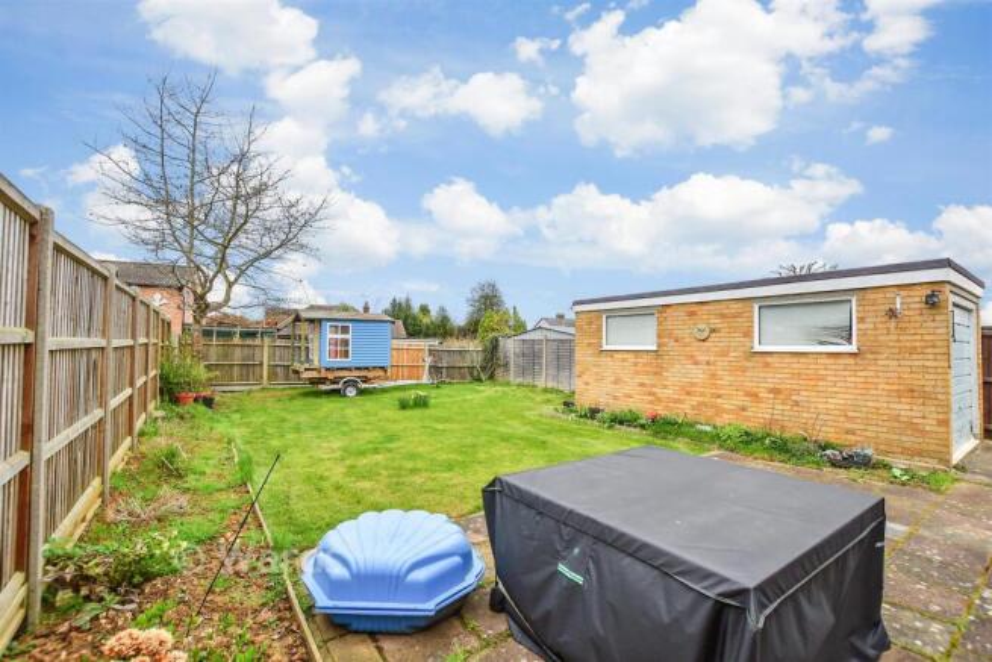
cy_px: 331
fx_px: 413
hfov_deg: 100.4
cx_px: 496
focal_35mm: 15
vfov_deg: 77.4
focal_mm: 10
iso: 320
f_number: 8
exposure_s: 1/250
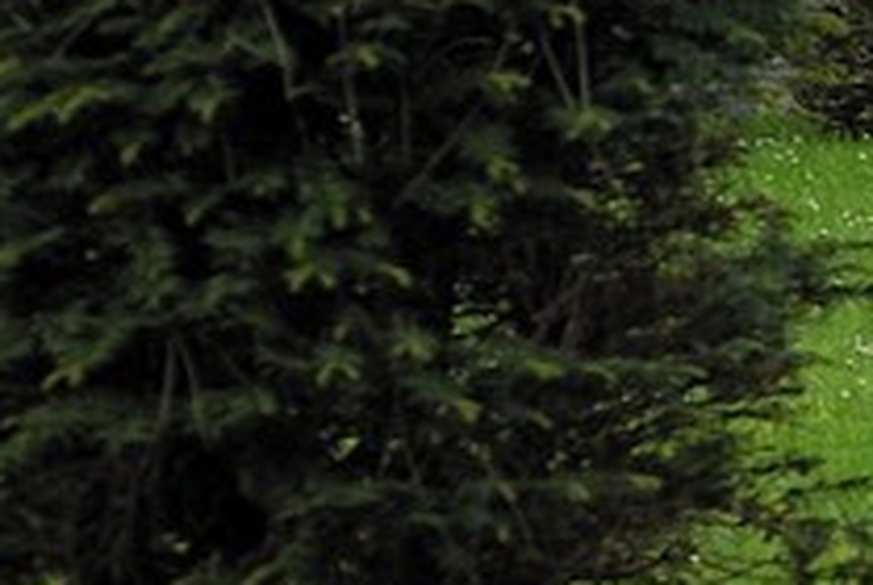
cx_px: 2999
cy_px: -439
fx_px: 6678
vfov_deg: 5.0
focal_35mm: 275
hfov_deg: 6.5
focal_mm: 36
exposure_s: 1/100
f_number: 5.6
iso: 400
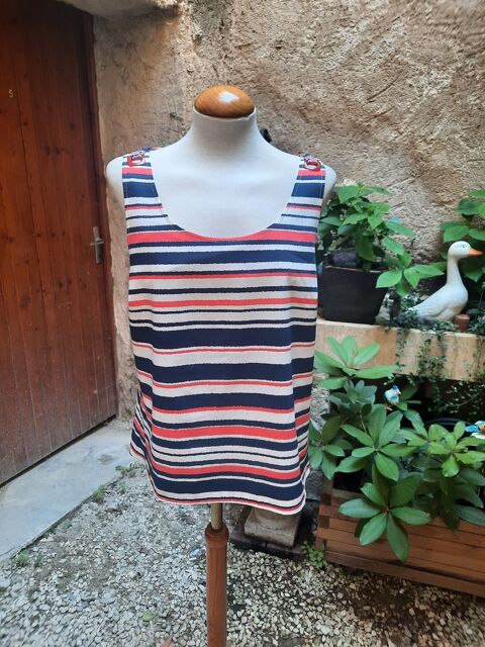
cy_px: 324
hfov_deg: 54.9
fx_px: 467
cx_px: 242
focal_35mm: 25
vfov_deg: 69.4
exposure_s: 1/50
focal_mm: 4.6
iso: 80
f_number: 2
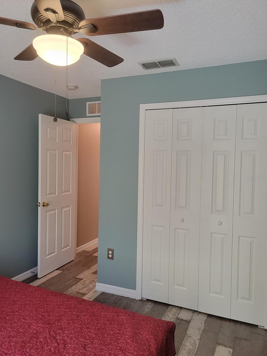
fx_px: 278
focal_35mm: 27
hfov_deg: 51.3
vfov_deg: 65.3
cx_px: 129
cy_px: 179
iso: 320
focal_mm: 5.4
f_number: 1.8
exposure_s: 1/120
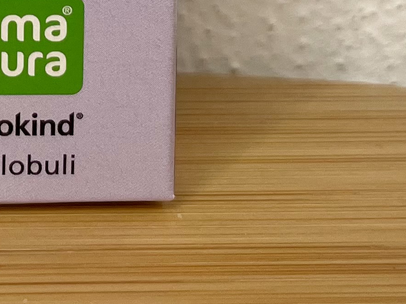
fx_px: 1384
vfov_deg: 11.5
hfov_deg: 16.0
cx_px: -86
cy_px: -262
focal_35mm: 118
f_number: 1.6
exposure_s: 1/100
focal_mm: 4.2
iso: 100
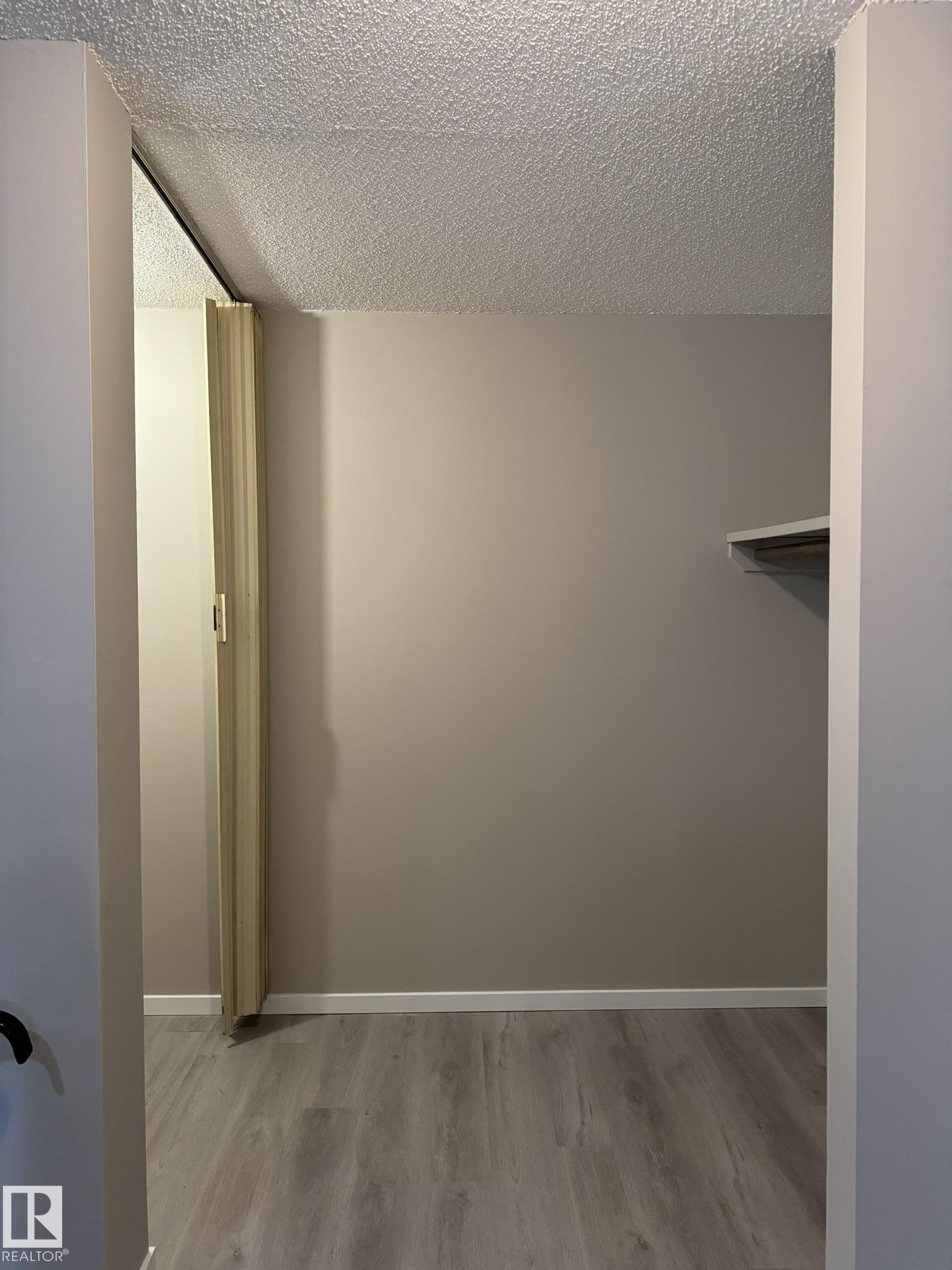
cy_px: 635
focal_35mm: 24
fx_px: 880
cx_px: 476
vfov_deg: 71.6
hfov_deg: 56.8
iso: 400
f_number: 1.78
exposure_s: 1/60
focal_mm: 6.86
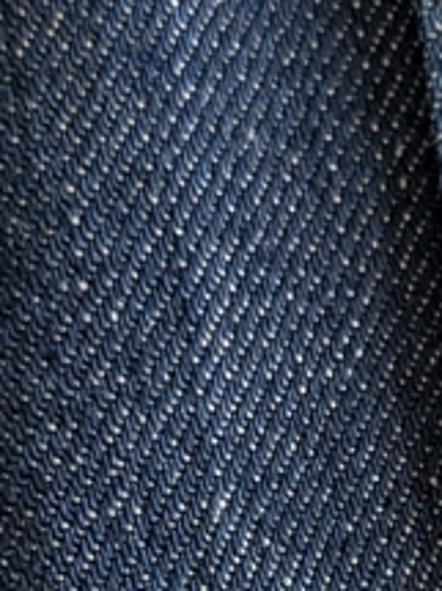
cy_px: 896
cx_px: 500
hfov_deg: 9.7
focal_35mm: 151
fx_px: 2573
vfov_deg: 12.4
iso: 80
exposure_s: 1/40
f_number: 1.73
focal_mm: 4.38
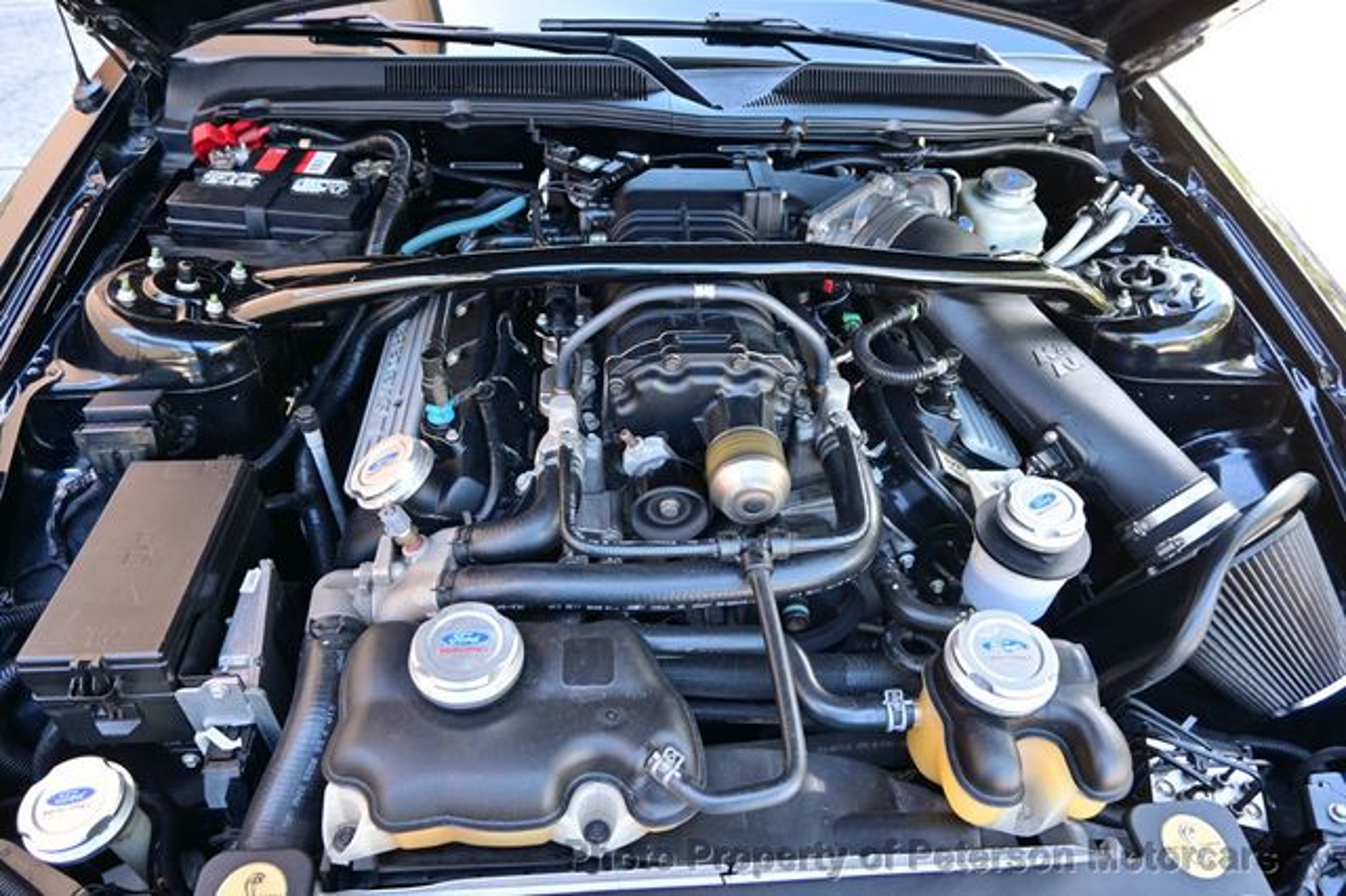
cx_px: 673
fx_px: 897
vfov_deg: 53.1
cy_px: 448
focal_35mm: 24
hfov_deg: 73.8
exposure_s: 1/40
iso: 100
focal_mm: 16
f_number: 3.5
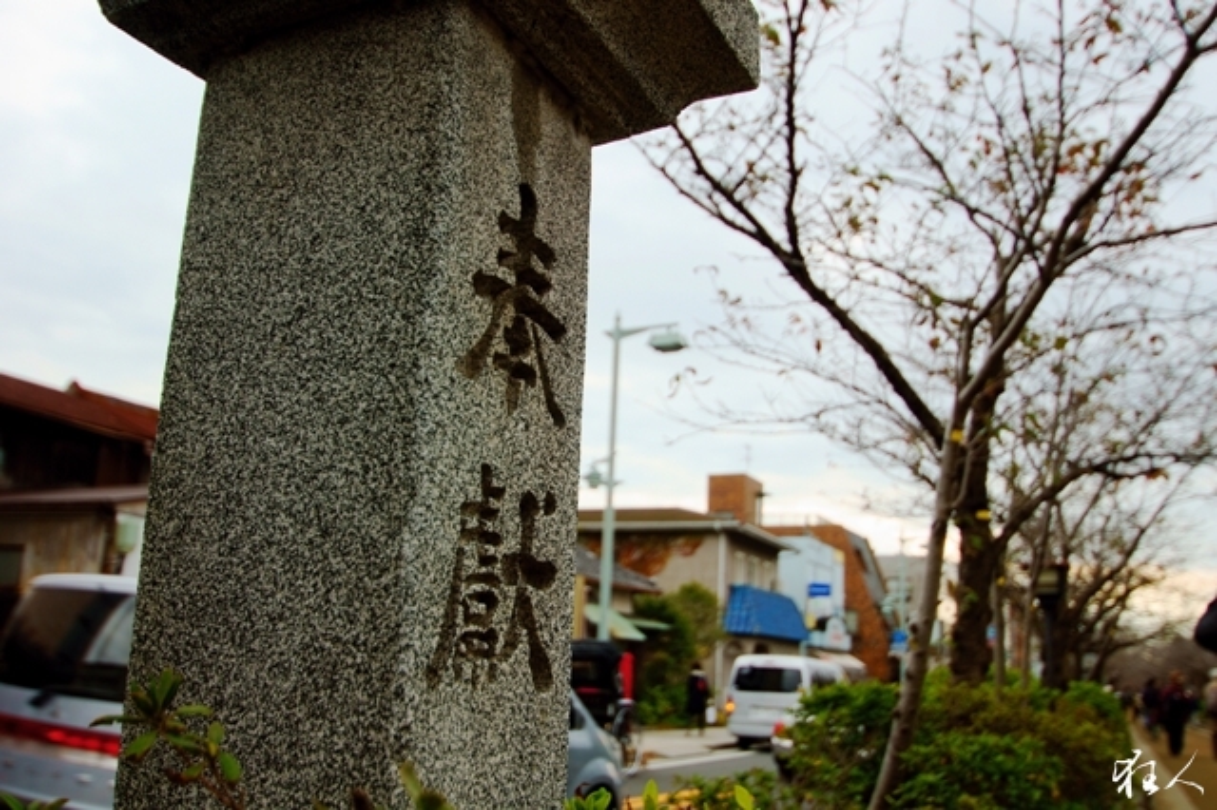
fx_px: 1014
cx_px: 608
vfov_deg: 43.6
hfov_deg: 62.0
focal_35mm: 30
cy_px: 405
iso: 100
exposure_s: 1/100
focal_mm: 20
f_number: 4.5
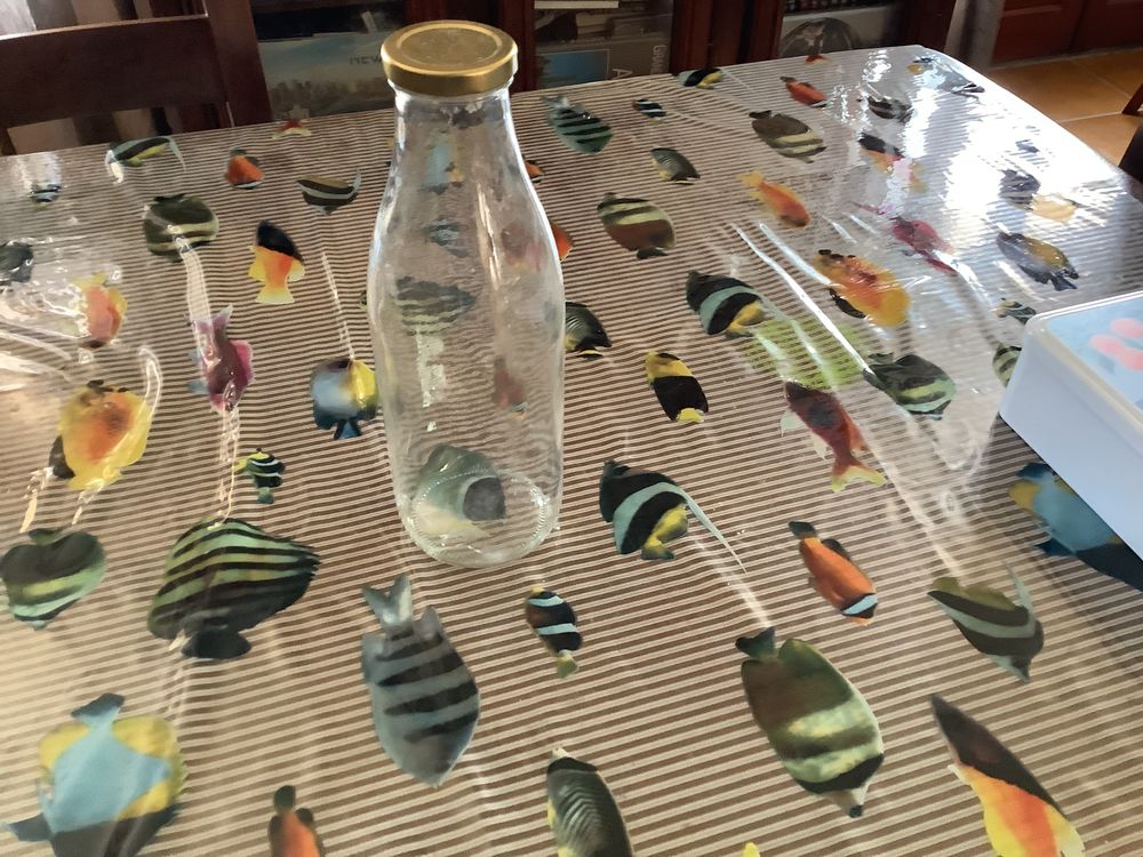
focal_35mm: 31
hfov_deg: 58.4
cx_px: 572
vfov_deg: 45.4
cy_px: 428
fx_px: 1024
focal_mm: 3.3
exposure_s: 1/60
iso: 320
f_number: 2.4
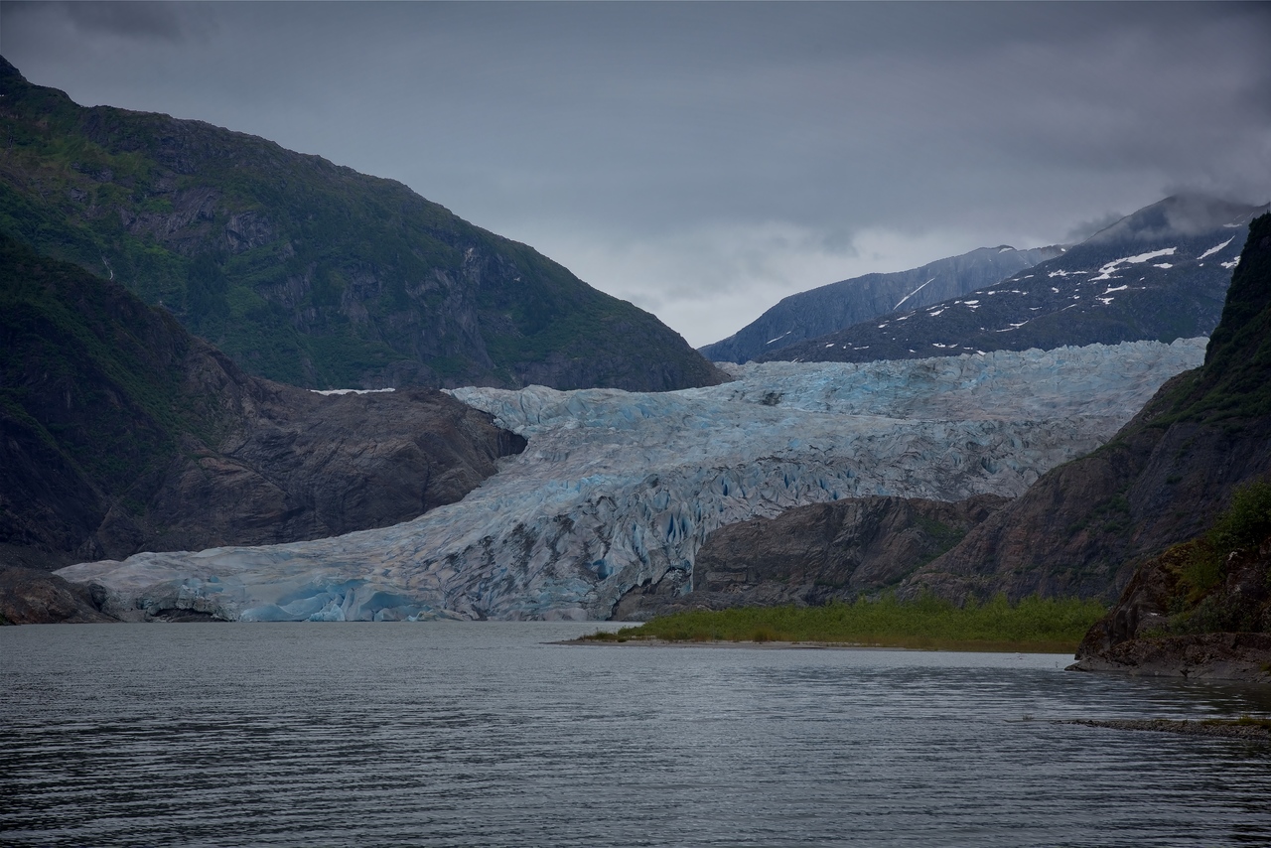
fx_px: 3001
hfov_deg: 23.9
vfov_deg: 16.1
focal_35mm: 85
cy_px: 424
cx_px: 636
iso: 100
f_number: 9
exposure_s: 1/320
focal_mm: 85
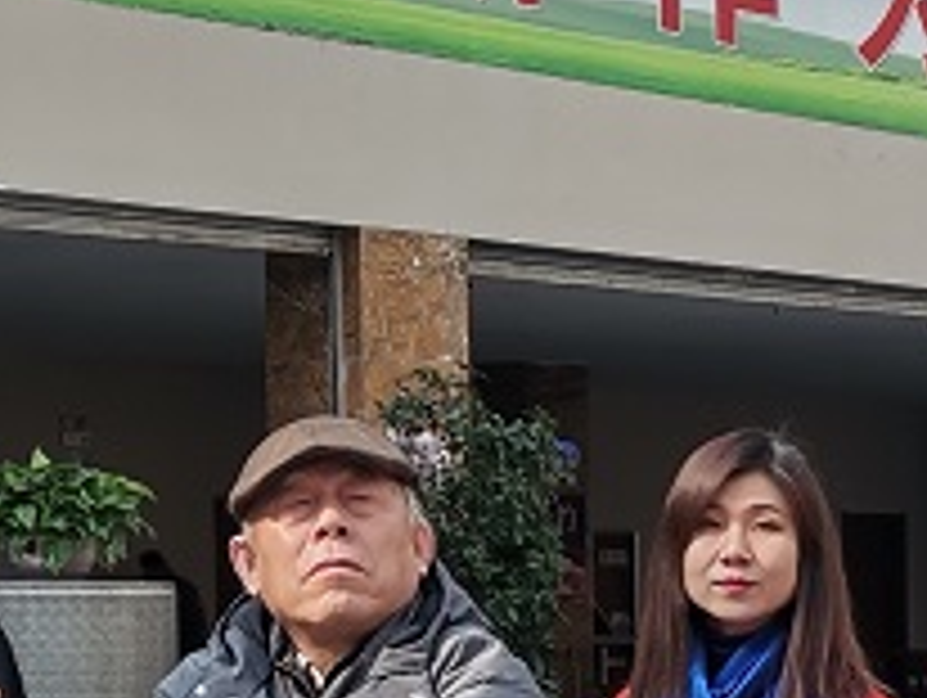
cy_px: 901
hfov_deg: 15.3
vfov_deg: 11.5
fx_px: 3378
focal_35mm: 126
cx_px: 932
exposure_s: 1/518
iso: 50
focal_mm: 4.75
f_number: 1.8
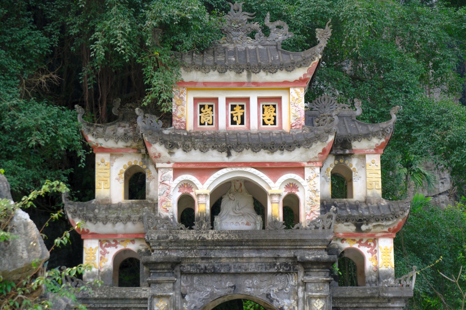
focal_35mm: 105
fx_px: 1359
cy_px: 155
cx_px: 233
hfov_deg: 19.5
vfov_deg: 13.0
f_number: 5.3
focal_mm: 70.2
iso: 320
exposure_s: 1/250
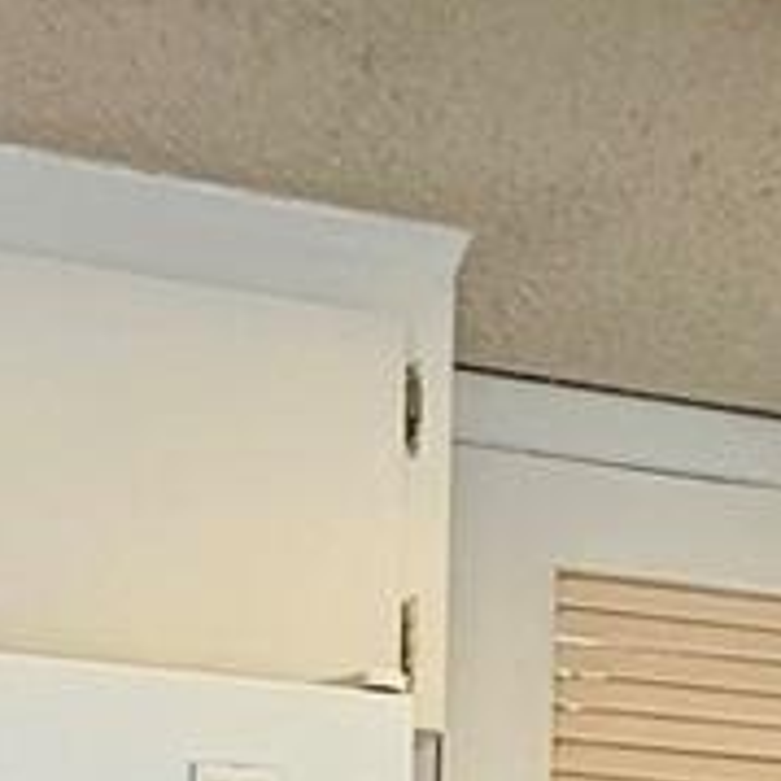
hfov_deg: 20.5
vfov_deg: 17.2
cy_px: 1392
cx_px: 698
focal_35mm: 83
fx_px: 2119
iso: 125
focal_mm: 2.22
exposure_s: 1/120
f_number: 2.2
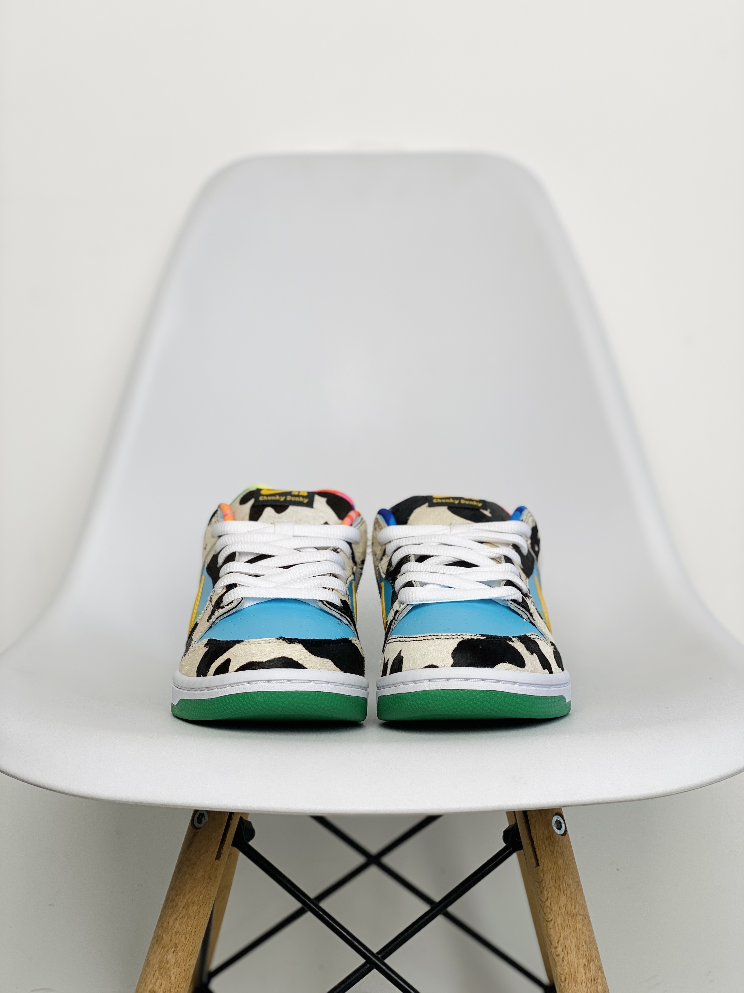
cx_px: 372
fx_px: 1490
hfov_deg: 28.0
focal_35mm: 52
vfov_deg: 36.8
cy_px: 496
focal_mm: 6
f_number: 2
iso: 20
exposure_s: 1/111
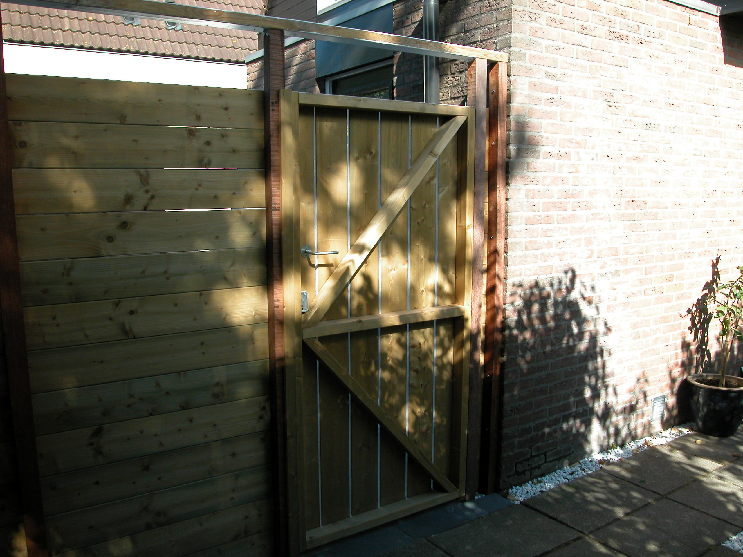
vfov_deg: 49.7
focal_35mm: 28
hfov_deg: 63.4
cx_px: 372
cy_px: 278
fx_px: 601
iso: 100
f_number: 5
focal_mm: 7.1
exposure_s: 1/173
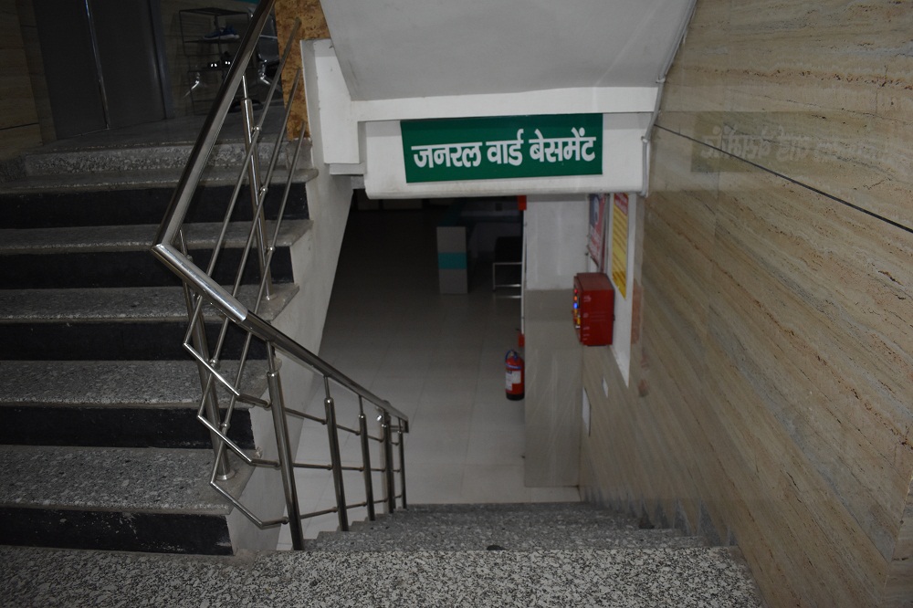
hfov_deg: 67.4
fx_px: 684
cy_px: 304
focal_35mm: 27
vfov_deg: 47.9
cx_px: 456
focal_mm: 18
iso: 1100
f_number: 3.5
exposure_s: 1/60
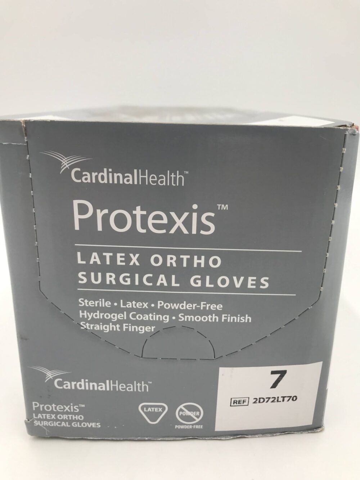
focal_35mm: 28
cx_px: 180
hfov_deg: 49.8
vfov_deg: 63.4
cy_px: 240
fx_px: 388
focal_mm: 3.99
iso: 32
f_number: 1.8
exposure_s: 1/120
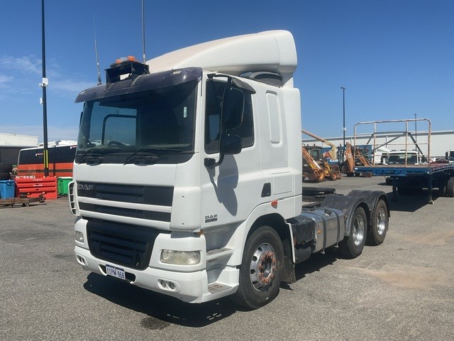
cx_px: 227
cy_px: 170
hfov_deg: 61.7
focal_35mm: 29
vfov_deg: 48.2
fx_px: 380
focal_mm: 3
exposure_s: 1/3534
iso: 16
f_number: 1.8
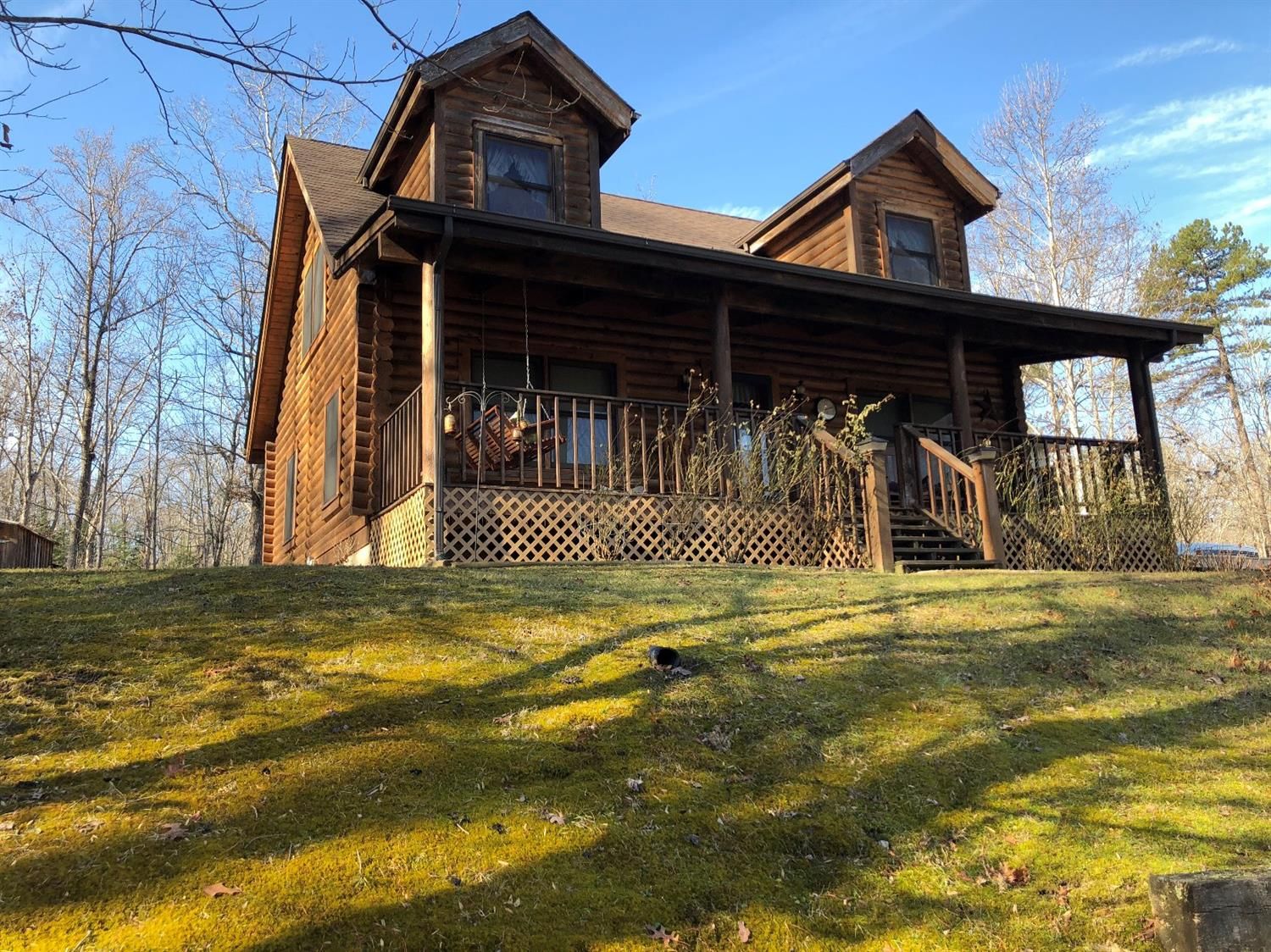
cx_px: 636
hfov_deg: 63.5
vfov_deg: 49.7
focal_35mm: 28
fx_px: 1028
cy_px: 476
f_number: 1.8
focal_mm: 3.99
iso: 20
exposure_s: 1/387
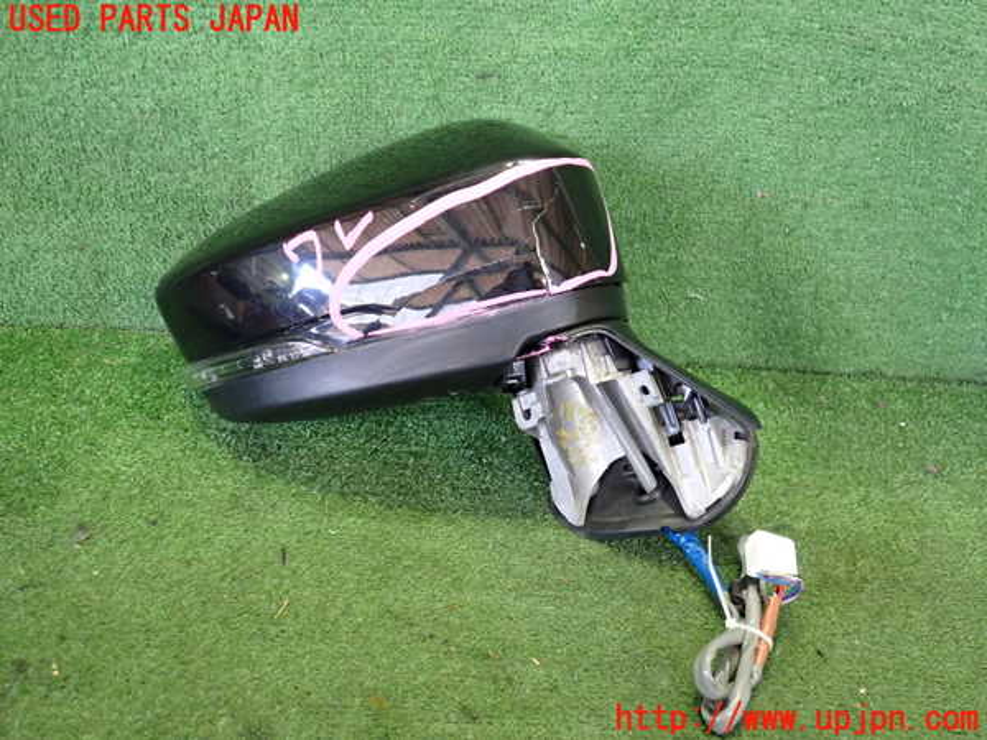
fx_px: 855
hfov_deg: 60.0
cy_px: 370
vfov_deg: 46.8
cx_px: 494
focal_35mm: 30
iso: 500
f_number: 2.3
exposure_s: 1/30
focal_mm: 5.4
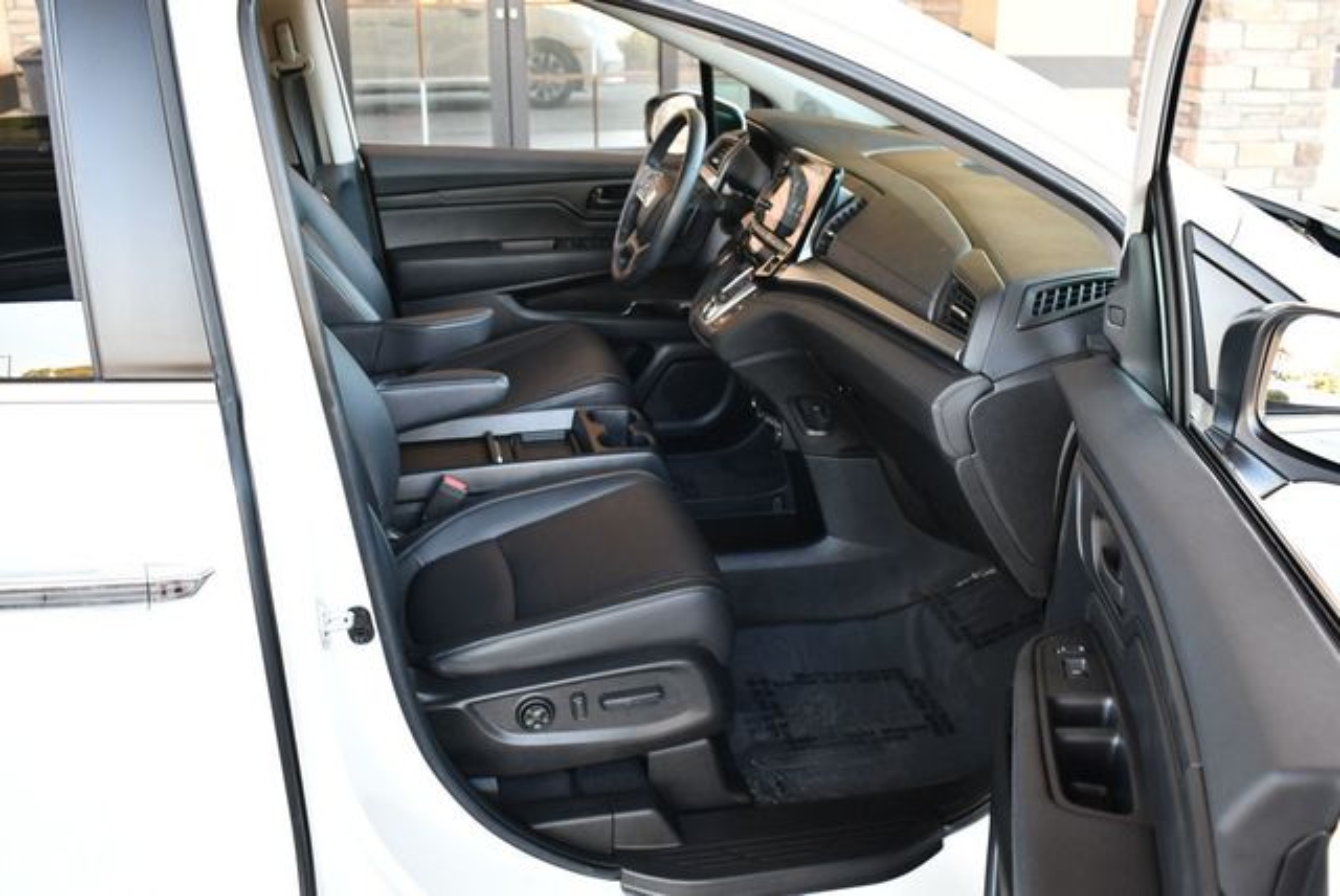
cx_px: 670
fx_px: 1341
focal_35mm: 36
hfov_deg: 53.1
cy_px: 448
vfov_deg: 36.9
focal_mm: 18
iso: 800
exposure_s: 1/160
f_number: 3.5
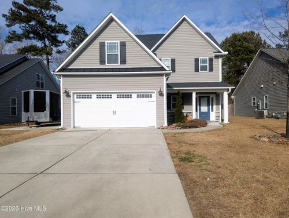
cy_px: 109
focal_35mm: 24
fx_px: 201
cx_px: 144
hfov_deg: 71.5
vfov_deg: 56.9
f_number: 1.85
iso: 60
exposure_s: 1/4184
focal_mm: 6.81
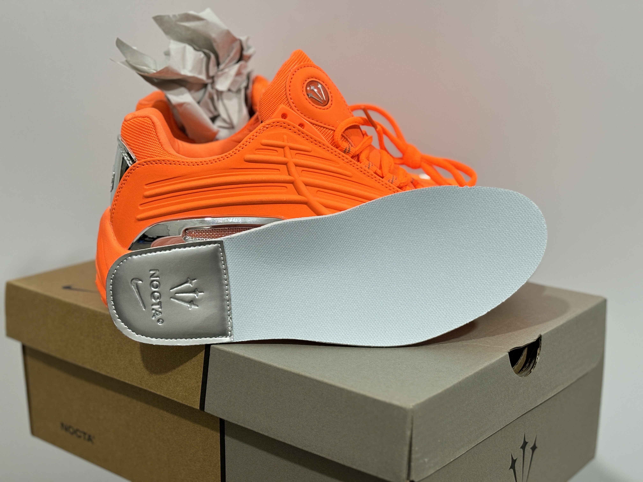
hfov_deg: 36.8
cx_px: 322
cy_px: 241
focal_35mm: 52
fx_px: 966
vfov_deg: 28.0
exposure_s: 1/33
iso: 125
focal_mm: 5.96
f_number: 1.6
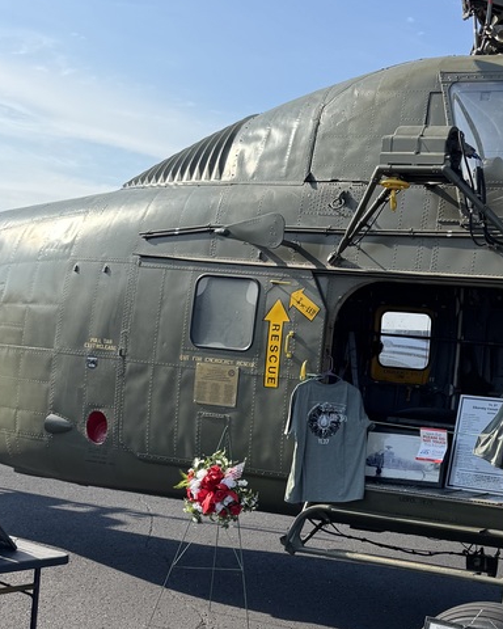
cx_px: 494
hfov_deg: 28.5
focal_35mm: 50
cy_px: 384
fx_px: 930
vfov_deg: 37.2
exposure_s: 1/2959
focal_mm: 6.76
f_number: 1.78
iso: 80
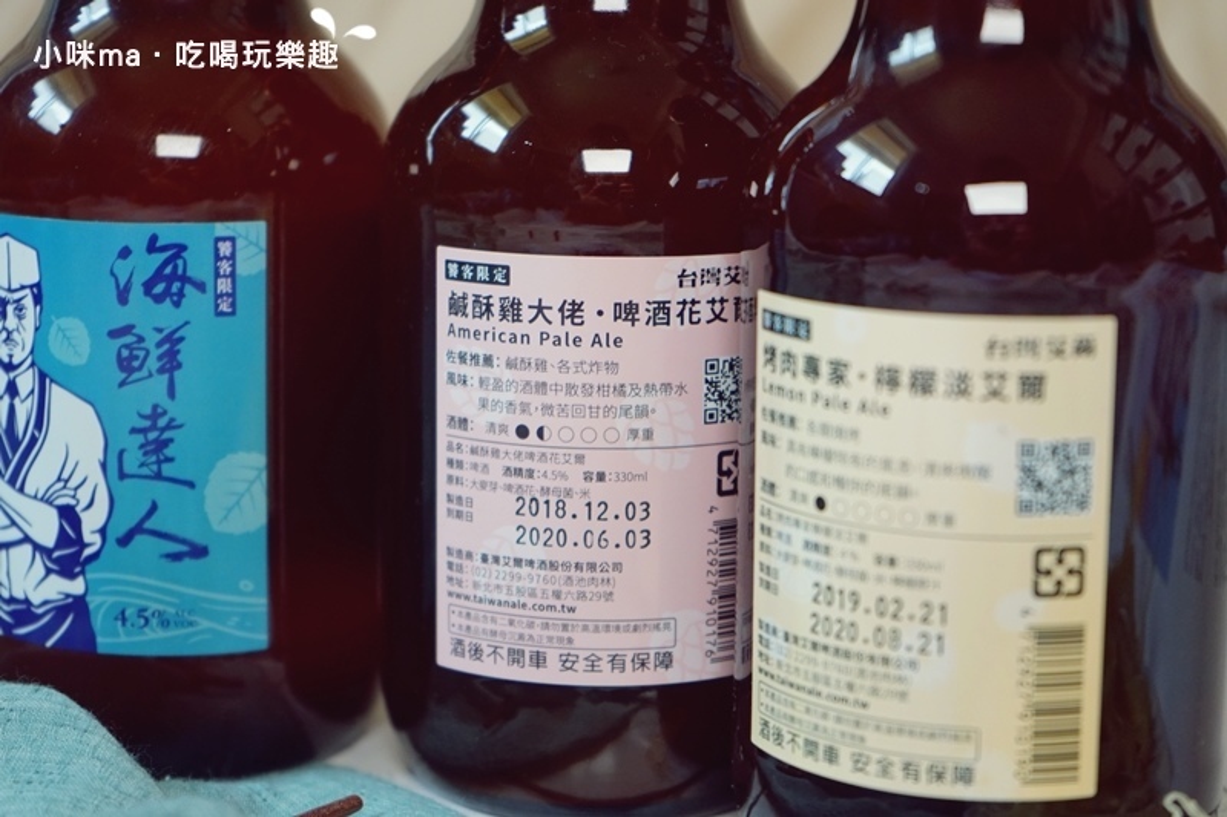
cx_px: 614
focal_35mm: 69
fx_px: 2351
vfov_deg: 19.7
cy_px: 408
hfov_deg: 29.2
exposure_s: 1/80
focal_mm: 69
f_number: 5.6
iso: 1250
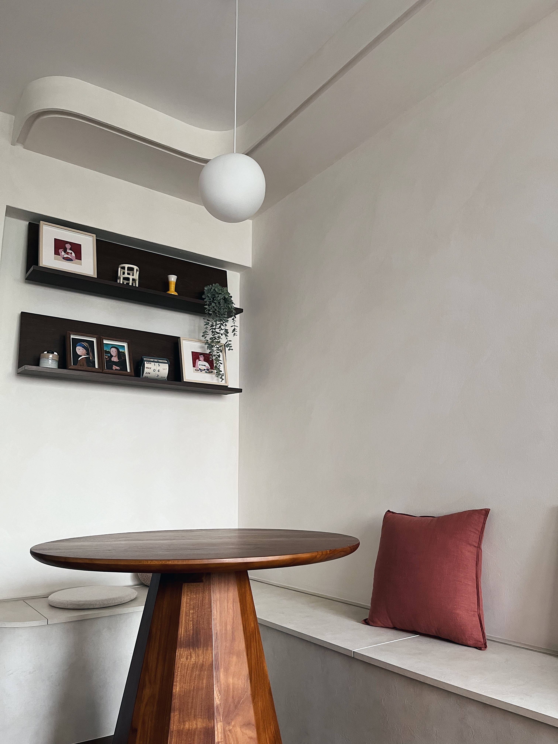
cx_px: 279
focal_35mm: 26
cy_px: 372
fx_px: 559
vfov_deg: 67.3
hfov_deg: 53.1
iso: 125
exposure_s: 1/93
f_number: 1.6
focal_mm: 5.1
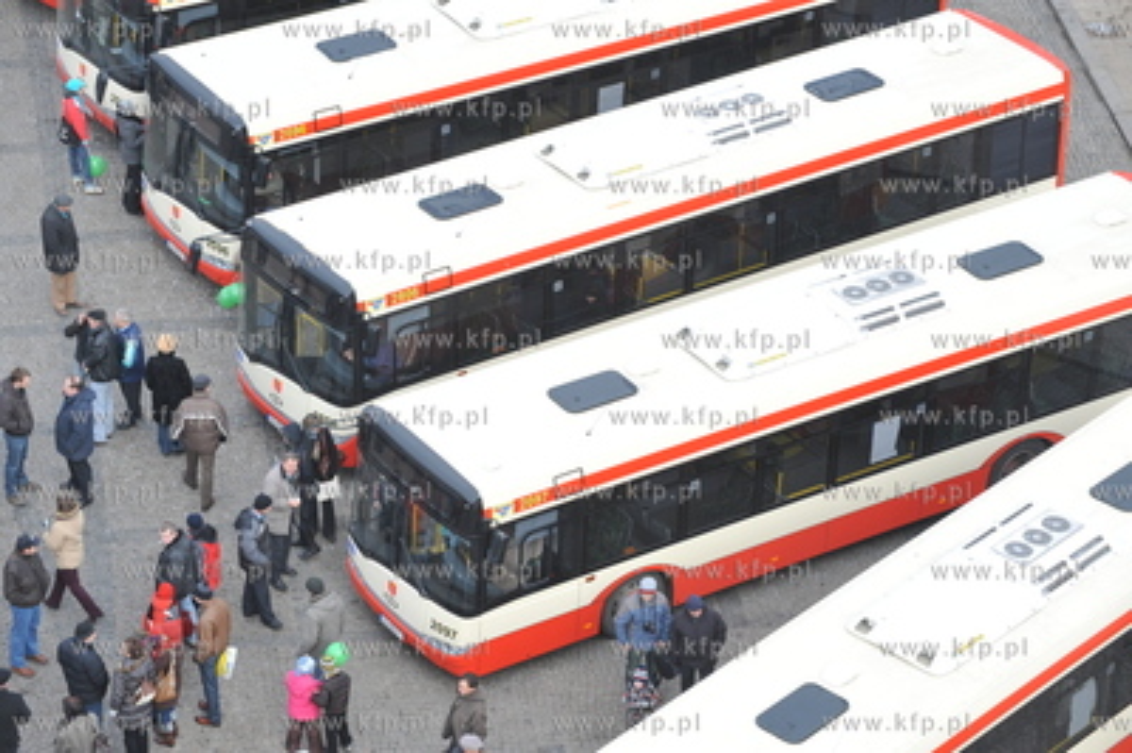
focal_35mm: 140
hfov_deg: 14.7
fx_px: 4398
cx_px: 566
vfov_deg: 9.8
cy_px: 376
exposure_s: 1/320
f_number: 8
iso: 640
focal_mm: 140
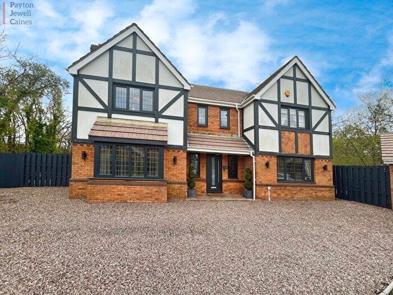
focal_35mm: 13
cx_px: 196
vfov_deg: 89.9
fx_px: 148
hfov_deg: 106.2
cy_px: 148
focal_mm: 1.57
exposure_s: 1/431
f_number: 1.8
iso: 32
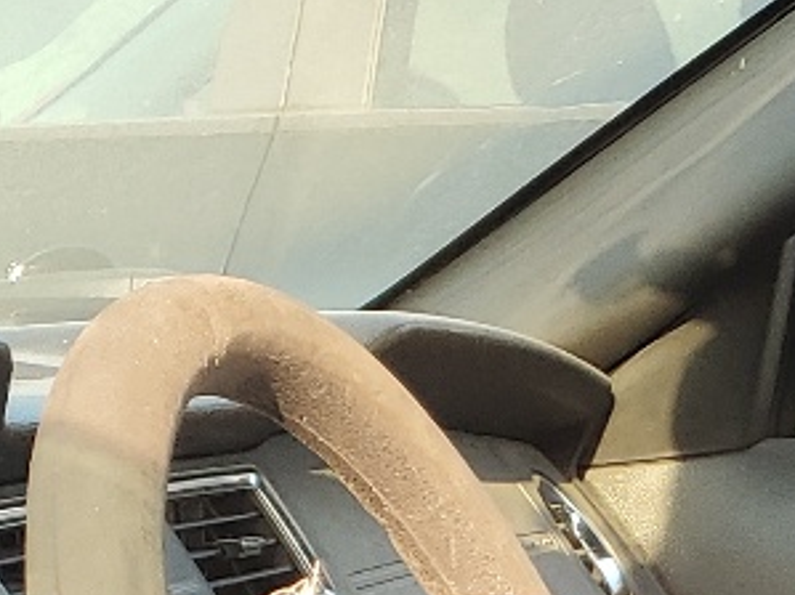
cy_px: 1580
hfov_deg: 13.8
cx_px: 915
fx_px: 3191
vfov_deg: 9.2
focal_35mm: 139
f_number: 1.5
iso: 50
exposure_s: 1/185
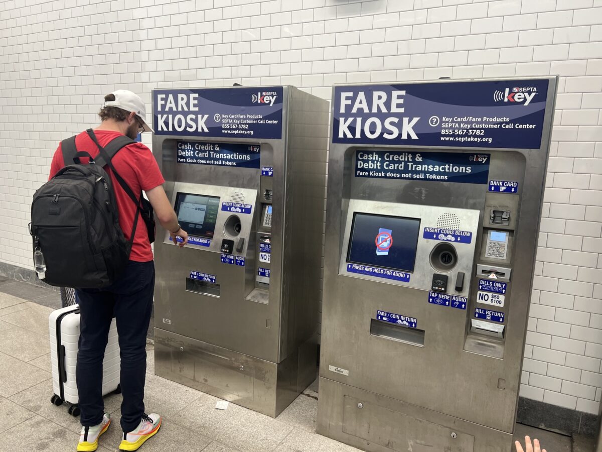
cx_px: 301
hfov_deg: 67.3
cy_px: 226
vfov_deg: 53.1
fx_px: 452
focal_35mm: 26
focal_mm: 5.7
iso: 64
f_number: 1.5
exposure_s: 1/120
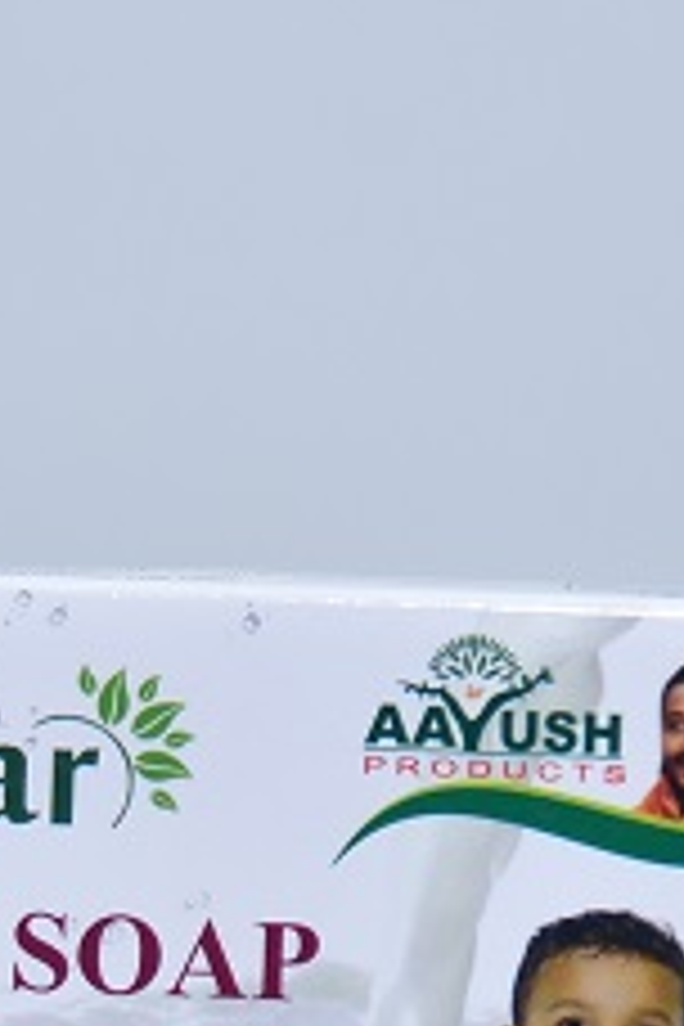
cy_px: 1062
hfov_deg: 5.7
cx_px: 216
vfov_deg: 8.5
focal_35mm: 242
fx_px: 6896
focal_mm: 105
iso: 1250
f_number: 4
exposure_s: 1/160
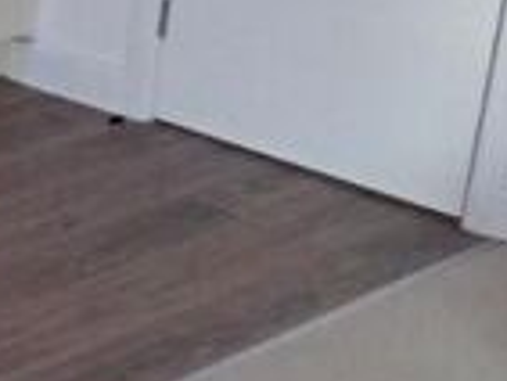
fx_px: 1744
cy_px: 45
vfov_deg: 12.4
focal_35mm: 119
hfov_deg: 14.2
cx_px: -457
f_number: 3.5
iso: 500
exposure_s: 1/30
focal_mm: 4.1
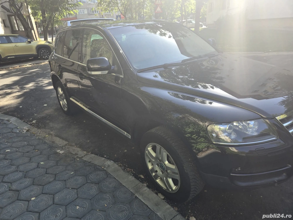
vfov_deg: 58.9
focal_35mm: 23
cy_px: 110
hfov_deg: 73.9
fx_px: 195
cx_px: 146
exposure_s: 1/180
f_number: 1.7
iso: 16
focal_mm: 6.3
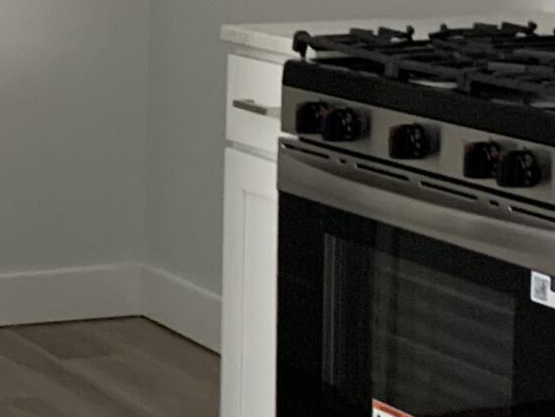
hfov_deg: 13.3
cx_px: -263
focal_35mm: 140
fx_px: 2245
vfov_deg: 10.6
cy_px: 127
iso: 200
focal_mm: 4.25
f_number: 1.8
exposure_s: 1/60
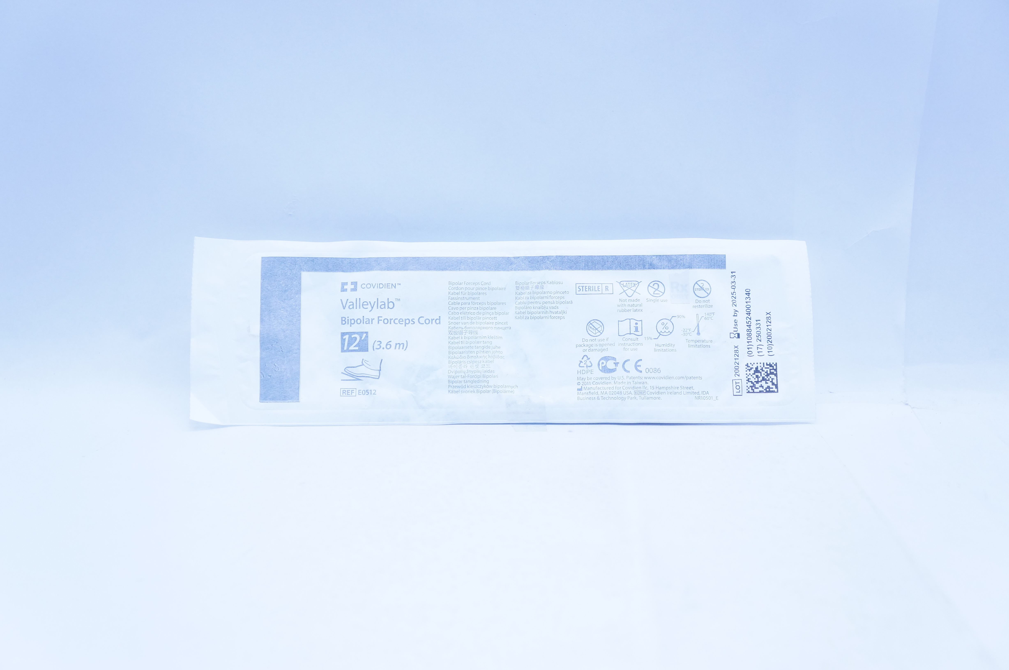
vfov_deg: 30.8
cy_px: 335
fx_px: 1218
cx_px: 504
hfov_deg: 45.0
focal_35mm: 44
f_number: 4.5
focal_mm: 29
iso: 800
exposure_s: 1/250
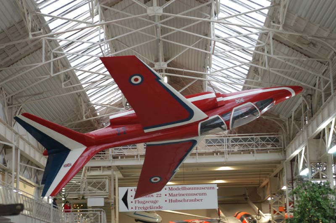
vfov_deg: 18.2
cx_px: 168
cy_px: 112
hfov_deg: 27.0
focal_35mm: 75
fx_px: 699
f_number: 3.2
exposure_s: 1/40
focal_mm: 50
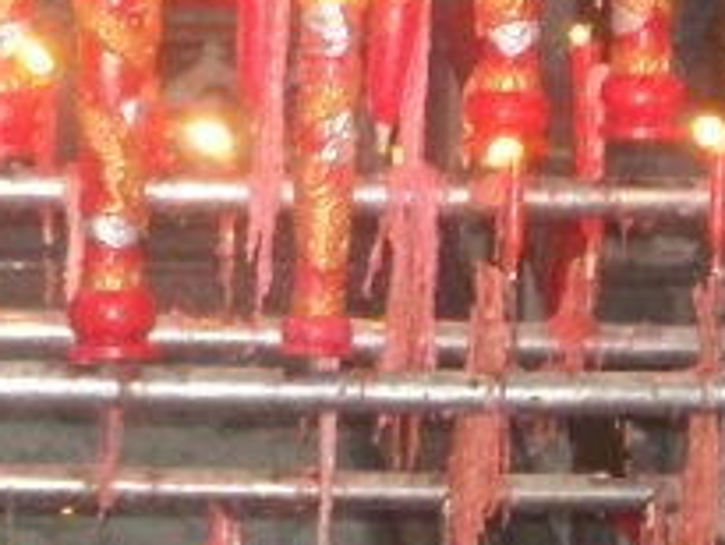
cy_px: -251
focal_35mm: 175
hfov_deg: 11.2
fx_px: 3667
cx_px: 11
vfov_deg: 8.3
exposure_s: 1/60
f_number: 2.8
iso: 565
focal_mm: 5.7
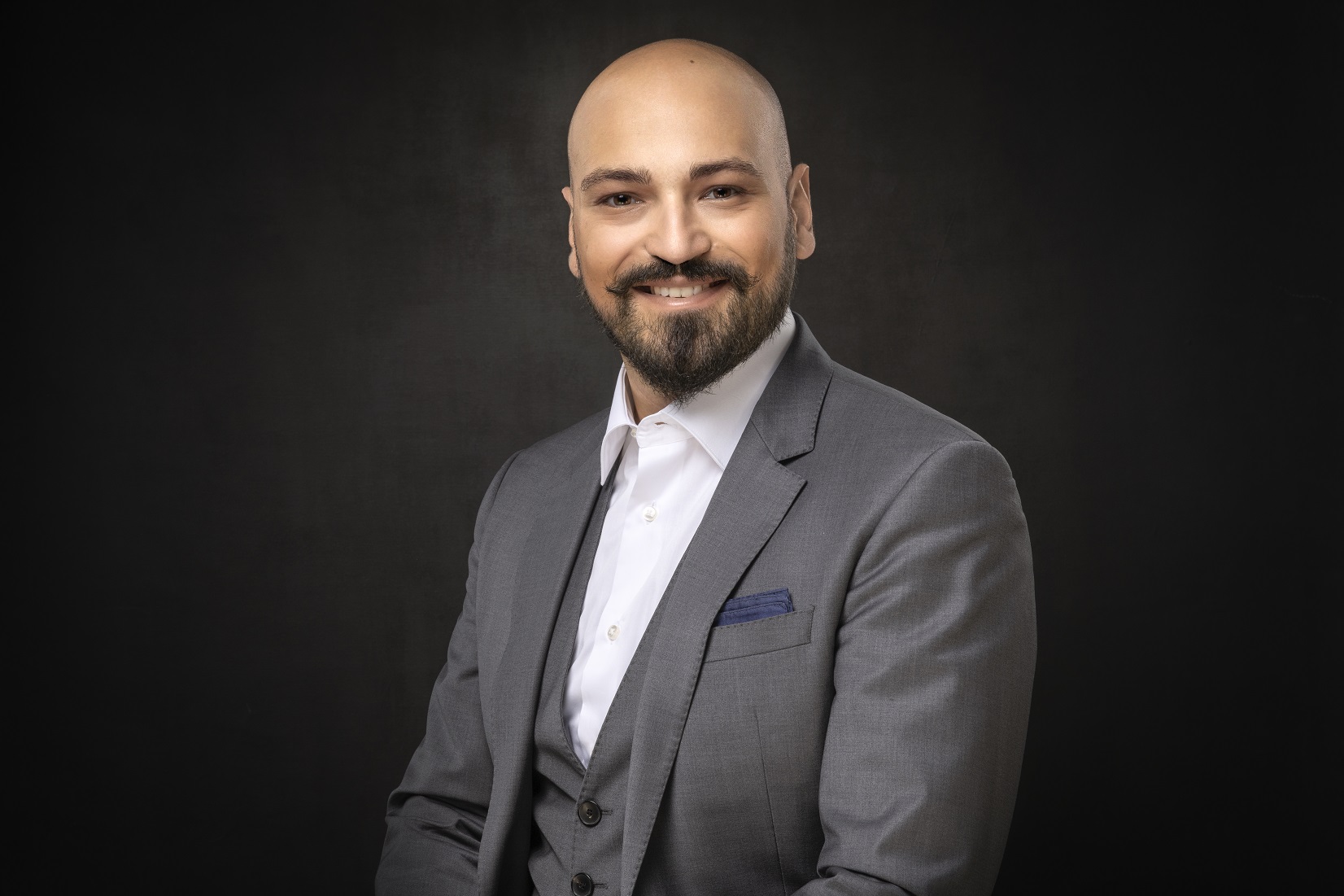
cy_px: 448
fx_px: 2464
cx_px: 672
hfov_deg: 30.5
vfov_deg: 20.6
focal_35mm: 66
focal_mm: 66
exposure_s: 1/125
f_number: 13
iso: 80
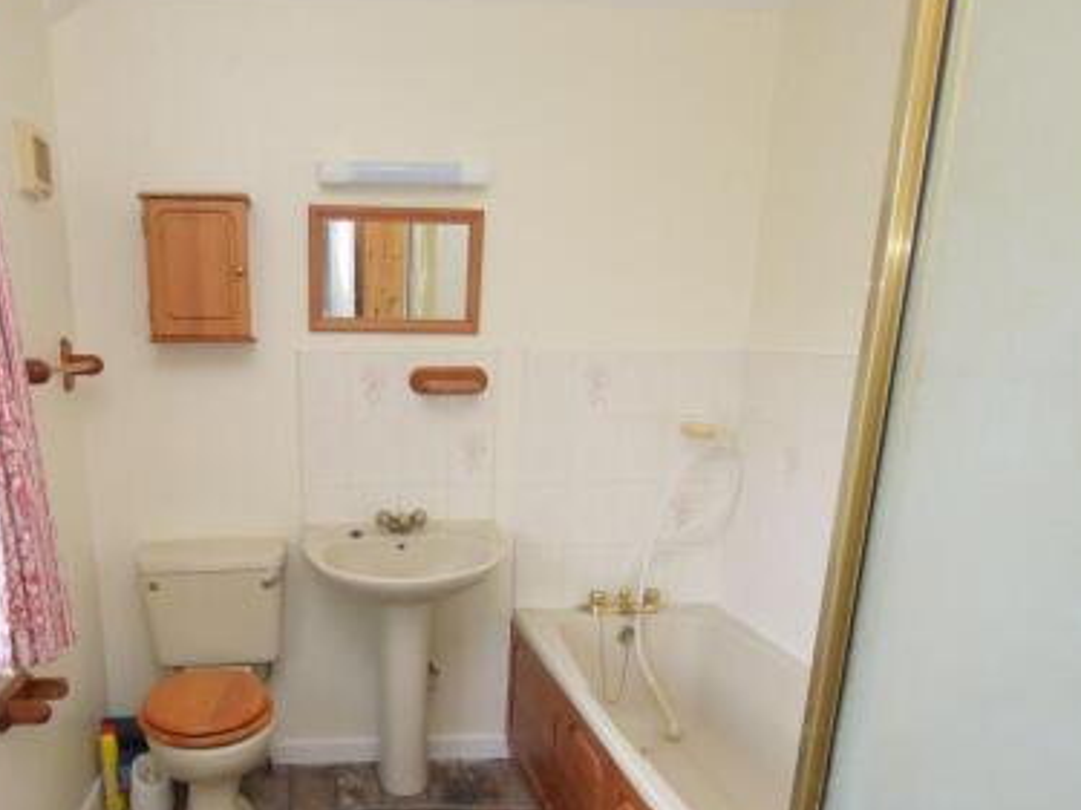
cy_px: 592
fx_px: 874
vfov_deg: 48.1
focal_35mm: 28
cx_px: 391
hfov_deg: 62.4
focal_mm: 9
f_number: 4
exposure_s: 1/60
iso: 100
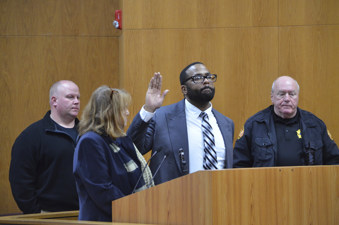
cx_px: 170
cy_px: 112
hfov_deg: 11.8
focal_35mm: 174
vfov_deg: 7.9
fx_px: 1635
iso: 1600
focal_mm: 116
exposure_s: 1/80
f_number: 4.8
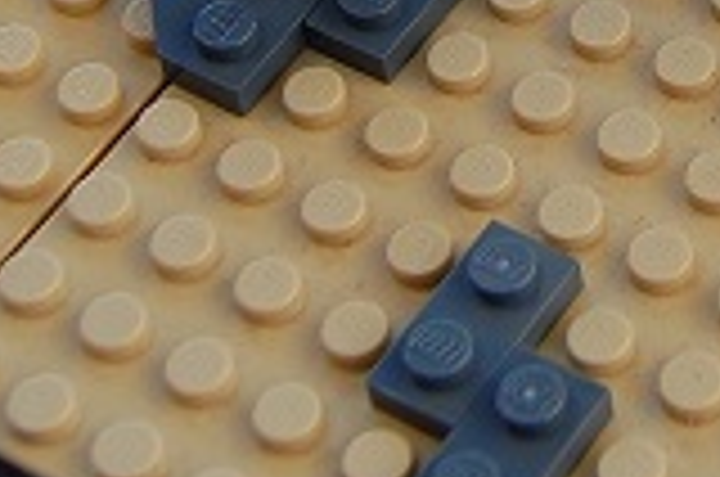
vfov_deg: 8.0
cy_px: -536
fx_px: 3241
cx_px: 994
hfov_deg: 12.2
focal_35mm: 162
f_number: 5.6
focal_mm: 23
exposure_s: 1/80
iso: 200
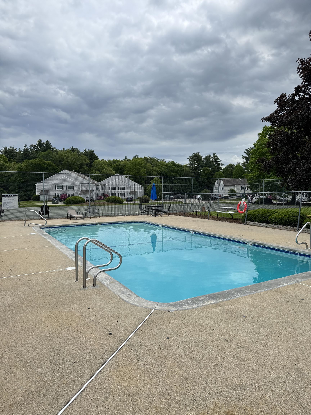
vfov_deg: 71.6
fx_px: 287
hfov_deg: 56.8
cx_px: 156
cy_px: 208
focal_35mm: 24
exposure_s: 1/3096
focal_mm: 6.76
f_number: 1.78
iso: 80
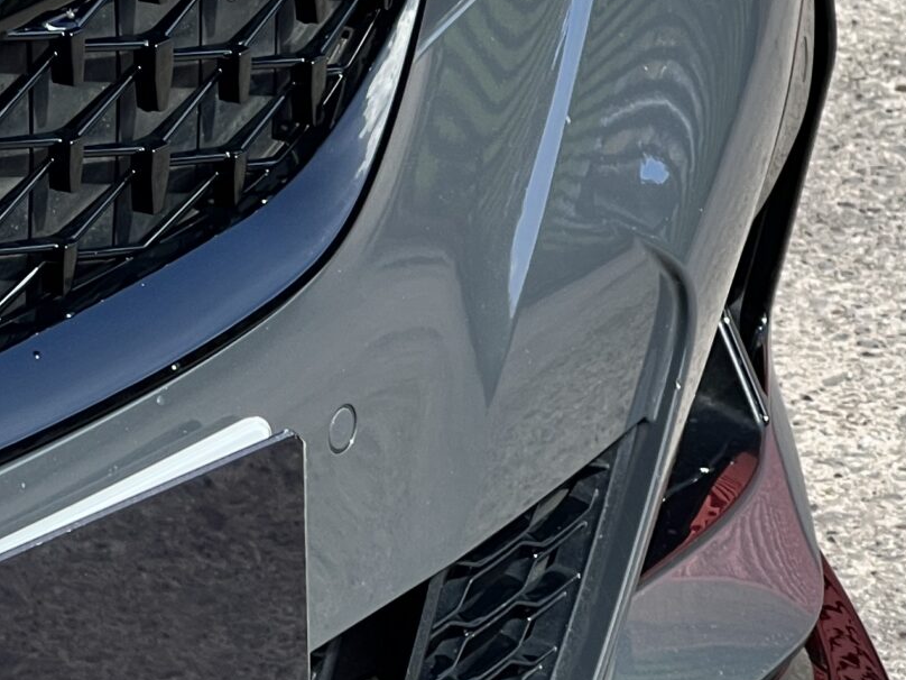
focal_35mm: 244
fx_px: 6386
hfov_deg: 8.1
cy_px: 208
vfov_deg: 6.1
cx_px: -37
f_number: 2.8
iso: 32
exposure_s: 1/158
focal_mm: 9
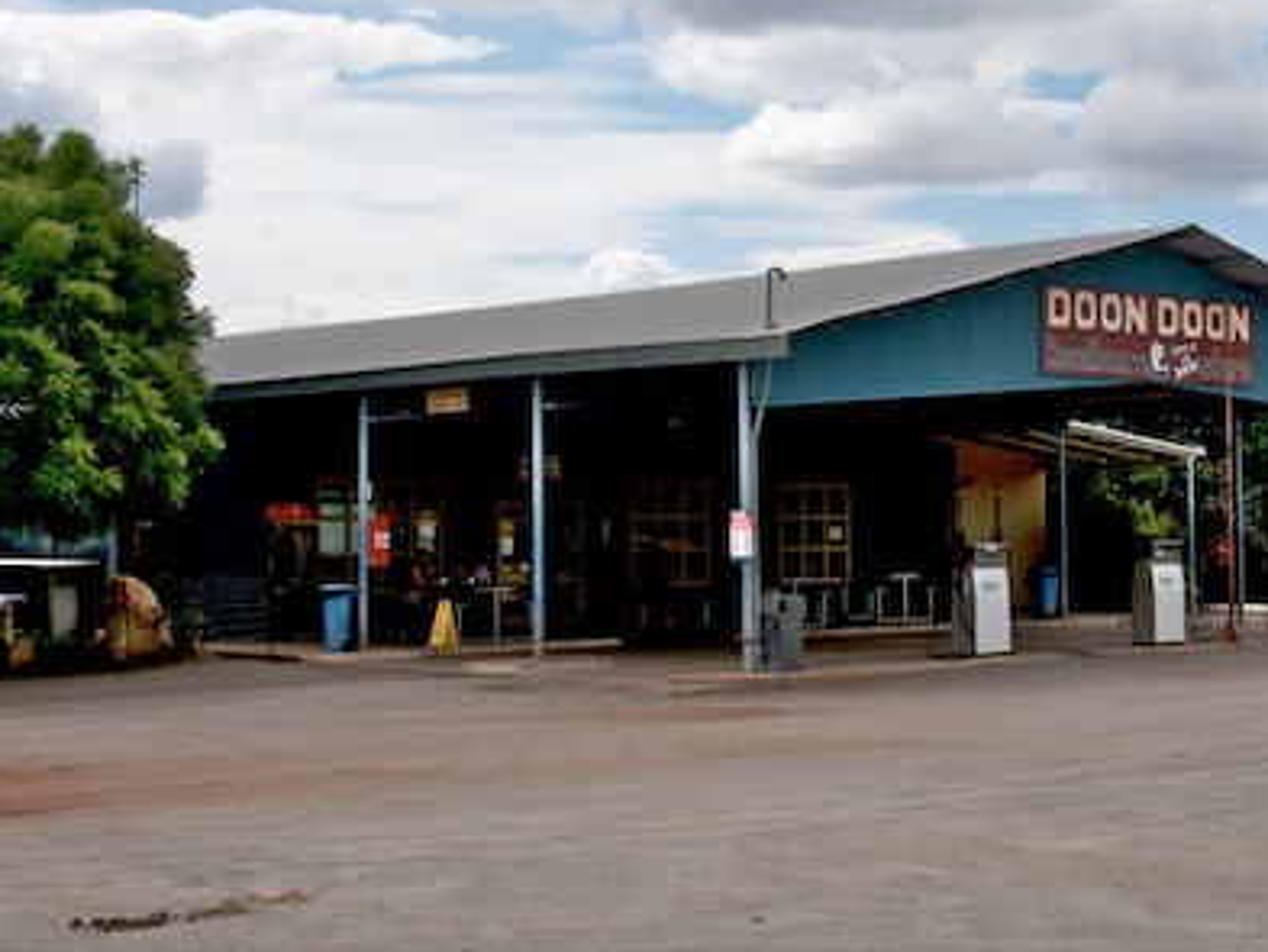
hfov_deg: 29.1
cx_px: 861
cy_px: 342
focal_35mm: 66
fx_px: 2418
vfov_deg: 22.2
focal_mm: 30
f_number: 11
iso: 320
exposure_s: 1/500
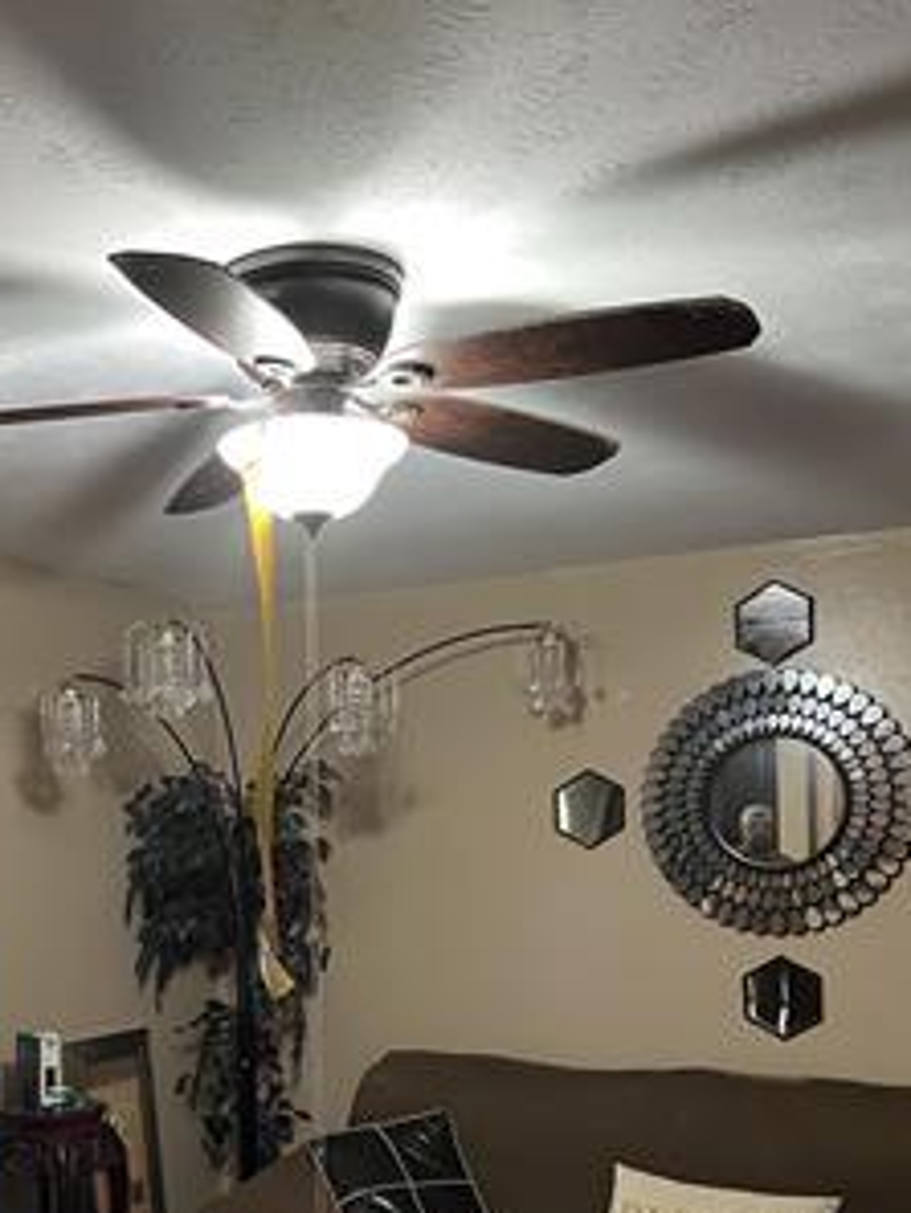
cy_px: 882
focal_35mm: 42
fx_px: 1473
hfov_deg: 33.8
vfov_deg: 43.6
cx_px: 245
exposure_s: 1/60
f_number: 1.5
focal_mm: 5.7
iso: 320
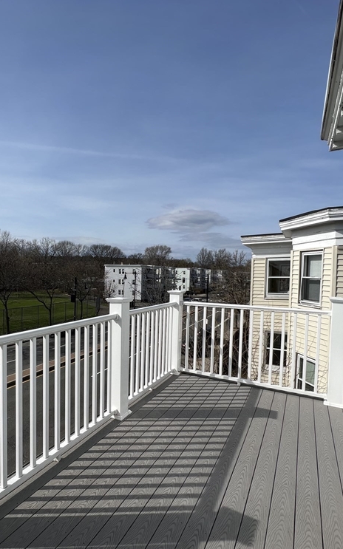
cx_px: 126
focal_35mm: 19
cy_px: 282
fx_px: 284
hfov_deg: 61.3
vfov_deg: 88.0
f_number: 1.8
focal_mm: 1.57
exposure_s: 1/3311
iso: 32
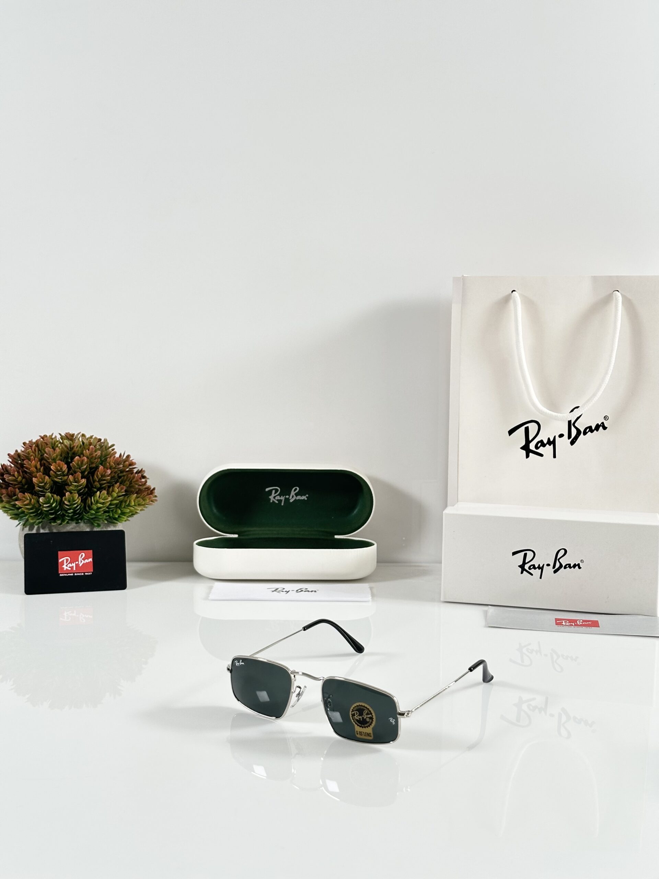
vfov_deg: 39.7
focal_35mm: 48
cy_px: 440
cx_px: 330
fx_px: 1218
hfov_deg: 30.3
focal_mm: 6.86
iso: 80
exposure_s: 1/113
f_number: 1.78
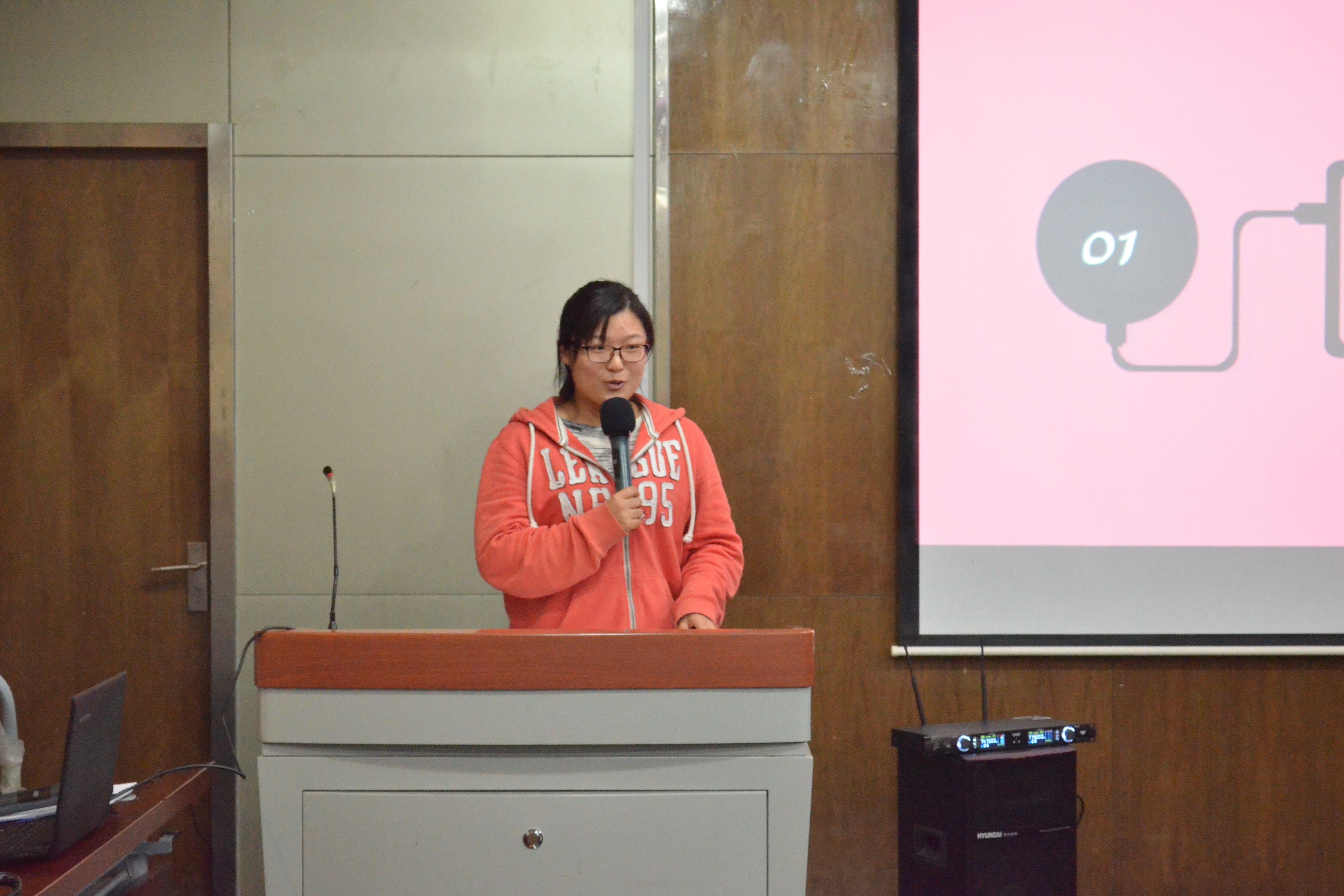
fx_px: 2688
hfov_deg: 28.1
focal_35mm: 72
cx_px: 672
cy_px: 448
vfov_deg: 18.9
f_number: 5.3
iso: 4500
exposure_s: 1/60
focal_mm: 48
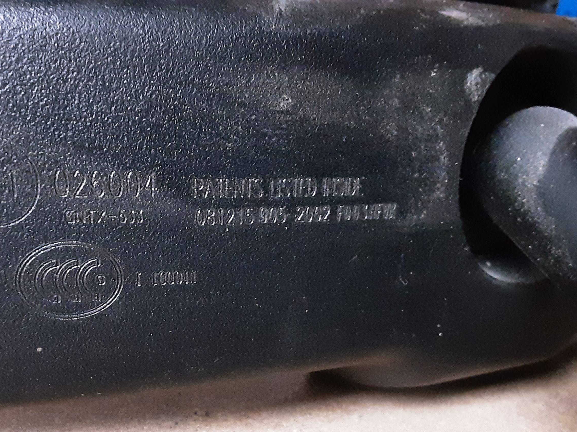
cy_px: 311
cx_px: 215
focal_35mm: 39
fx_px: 650
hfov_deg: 47.4
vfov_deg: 36.2
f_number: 1.9
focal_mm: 2.91
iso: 640
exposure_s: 1/10
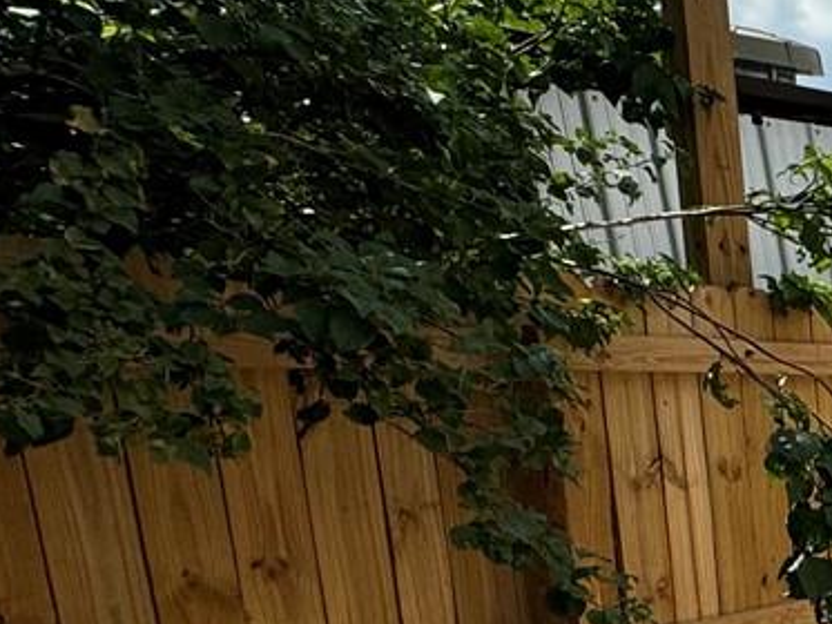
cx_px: 1546
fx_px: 1443
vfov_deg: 23.0
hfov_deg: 20.7
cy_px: 684
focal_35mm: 60
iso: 50
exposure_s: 1/2415
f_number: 2.2
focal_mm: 2.22
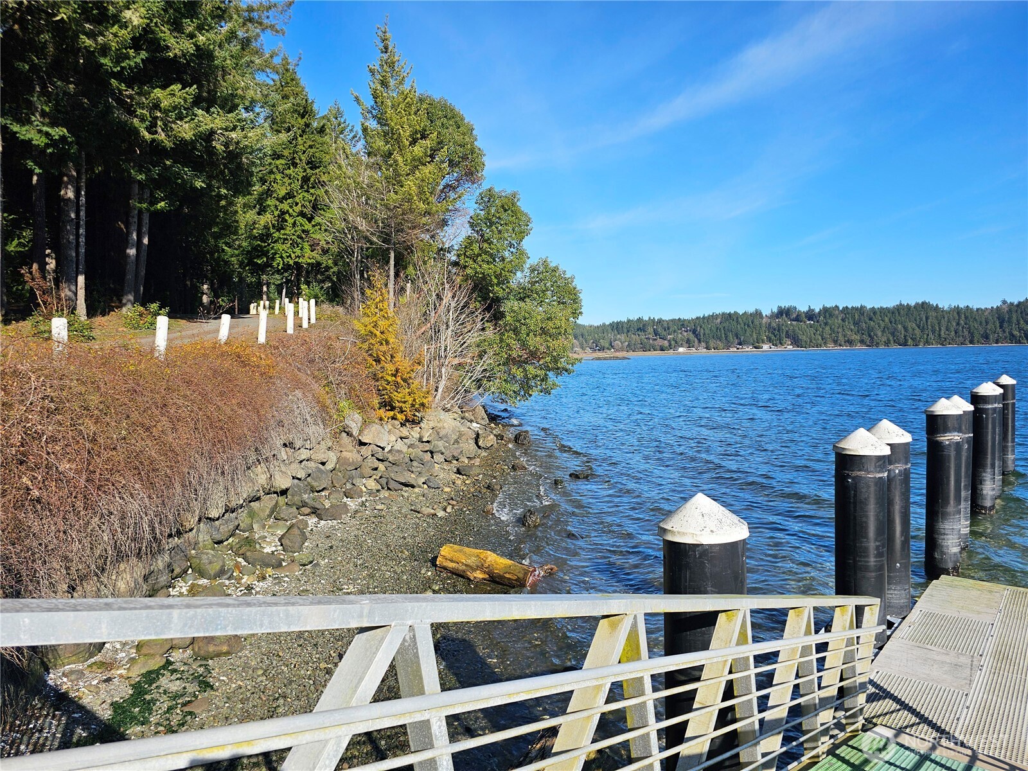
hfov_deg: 73.9
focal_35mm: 23
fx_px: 683
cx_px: 514
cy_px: 386
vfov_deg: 58.9
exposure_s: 1/775
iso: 10
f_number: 1.7
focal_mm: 6.3
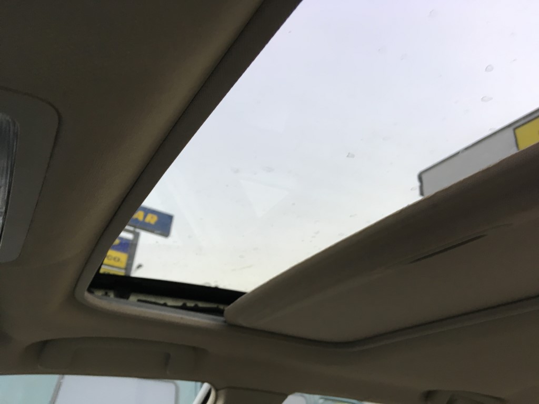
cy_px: 202
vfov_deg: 48.2
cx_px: 270
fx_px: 452
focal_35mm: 29
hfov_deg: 61.7
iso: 50
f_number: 2.2
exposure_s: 1/30
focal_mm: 4.15
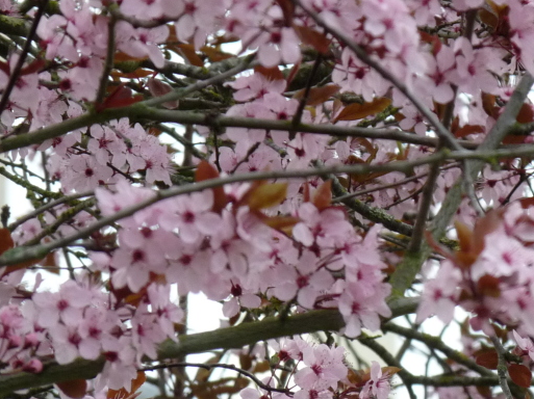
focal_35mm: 508
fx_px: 7831
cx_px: 442
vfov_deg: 2.9
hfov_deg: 3.9
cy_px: -60
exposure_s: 1/400
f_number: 4.5
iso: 200
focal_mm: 38.5
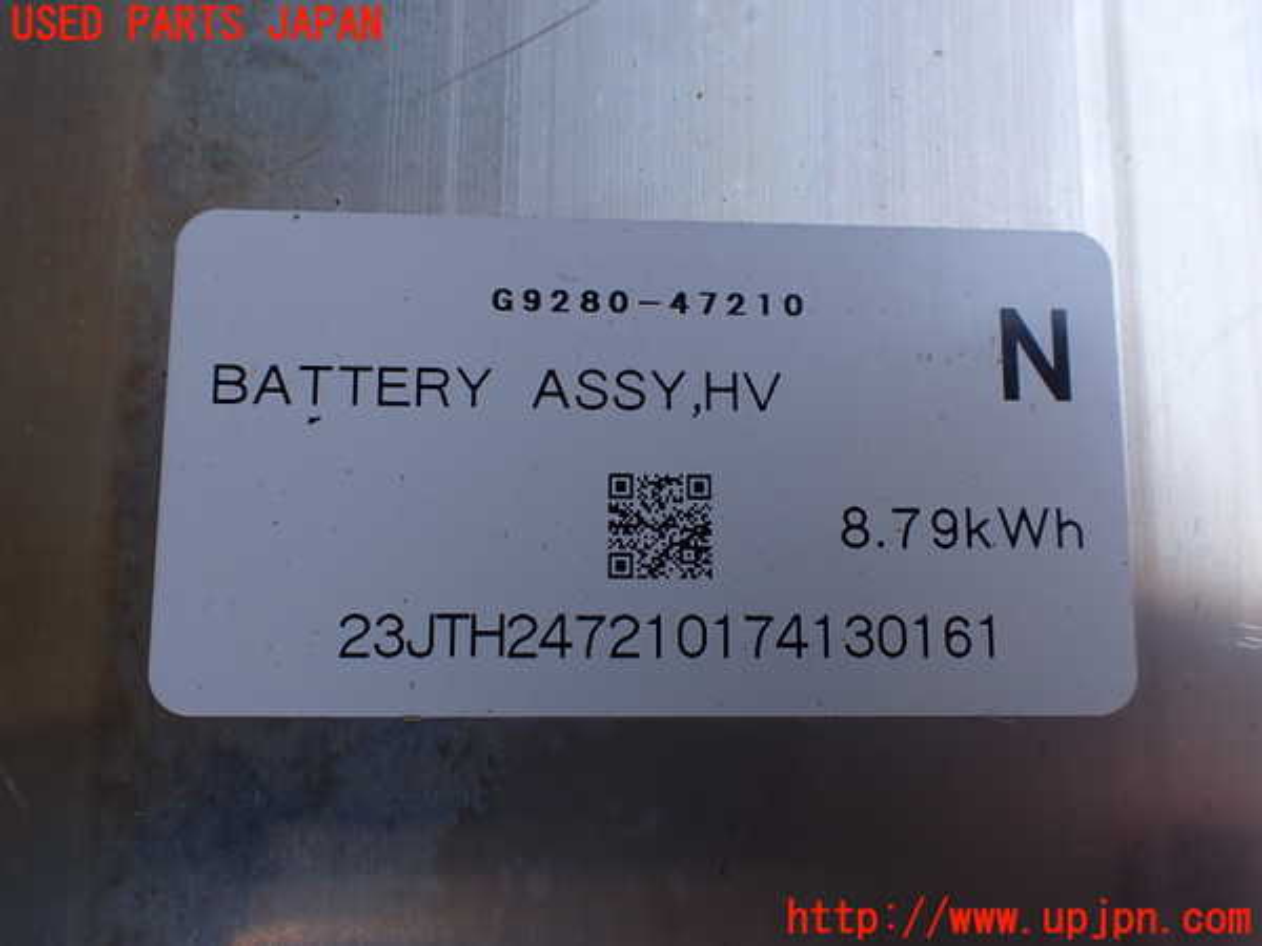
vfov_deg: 46.8
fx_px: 1094
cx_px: 631
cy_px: 473
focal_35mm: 30
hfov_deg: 60.0
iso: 100
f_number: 3.2
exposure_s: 1/160
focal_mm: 5.4
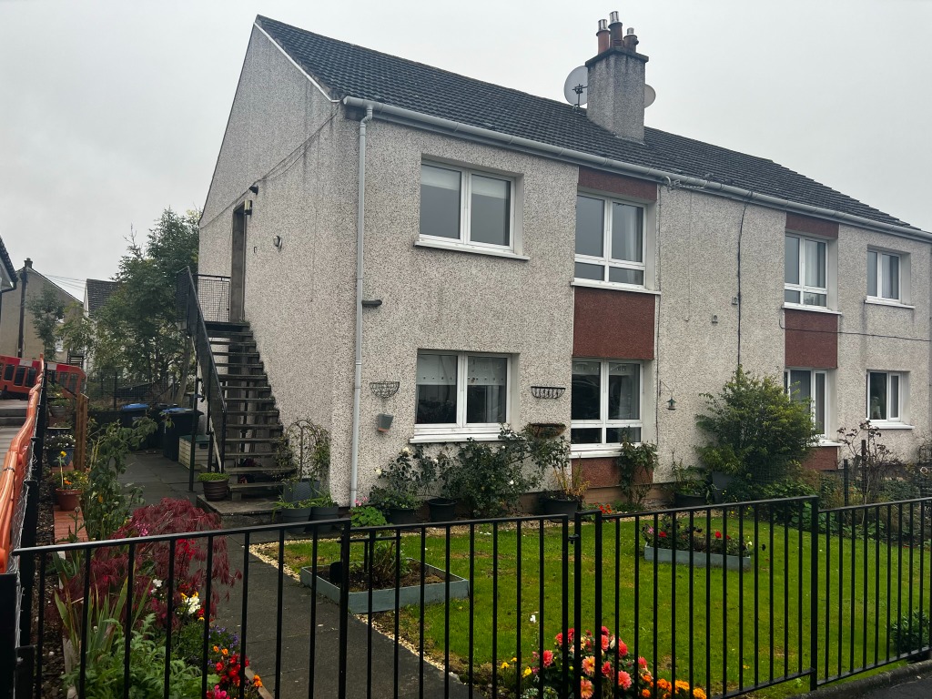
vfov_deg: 53.1
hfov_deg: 67.3
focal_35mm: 26
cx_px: 466
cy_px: 350
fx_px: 700
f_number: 1.5
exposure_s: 1/439
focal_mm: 5.7
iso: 50
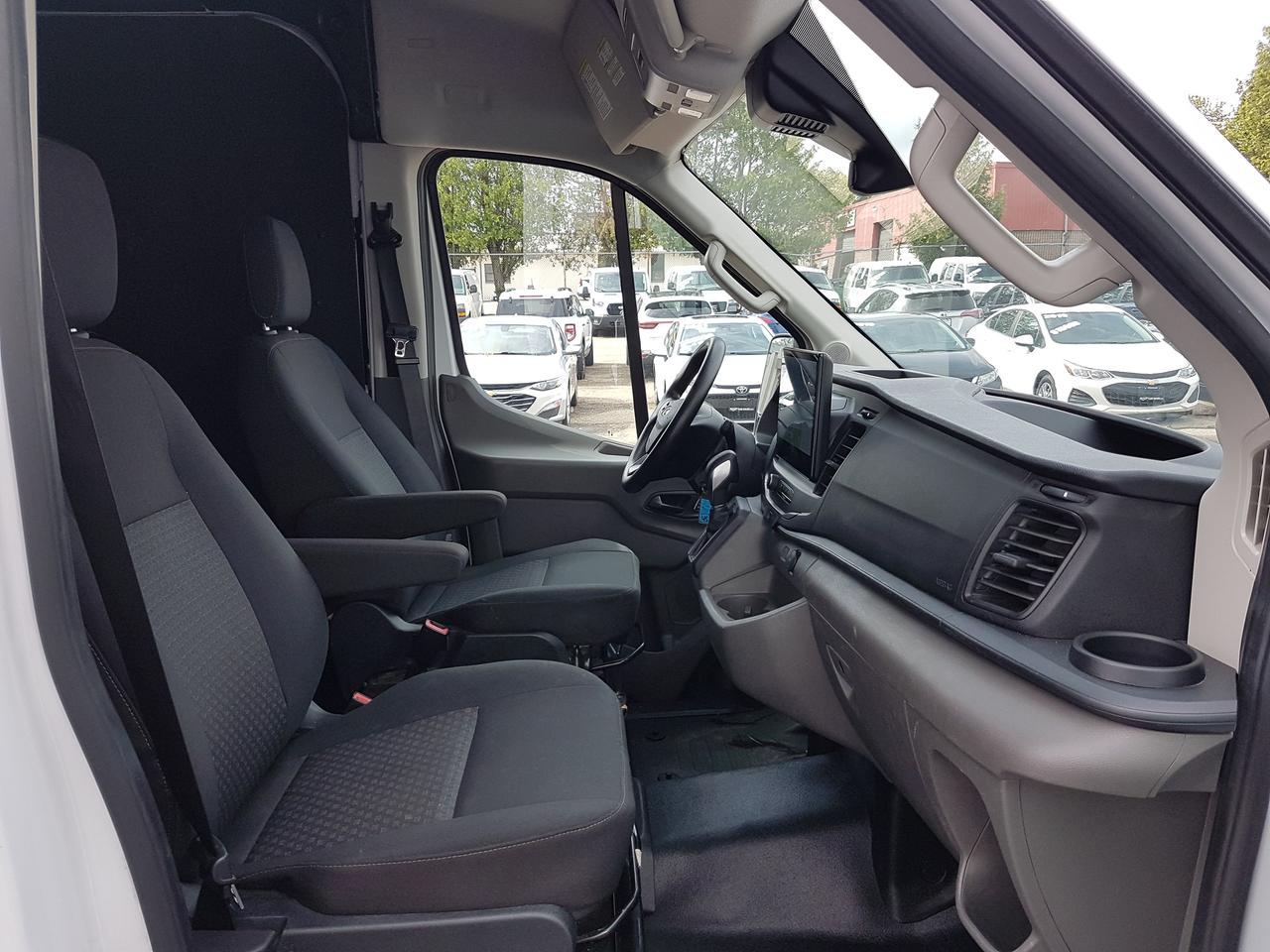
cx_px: 635
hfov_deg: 67.3
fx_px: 954
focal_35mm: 26
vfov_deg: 53.1
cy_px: 476
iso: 40
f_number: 1.7
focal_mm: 4.2
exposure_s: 1/485
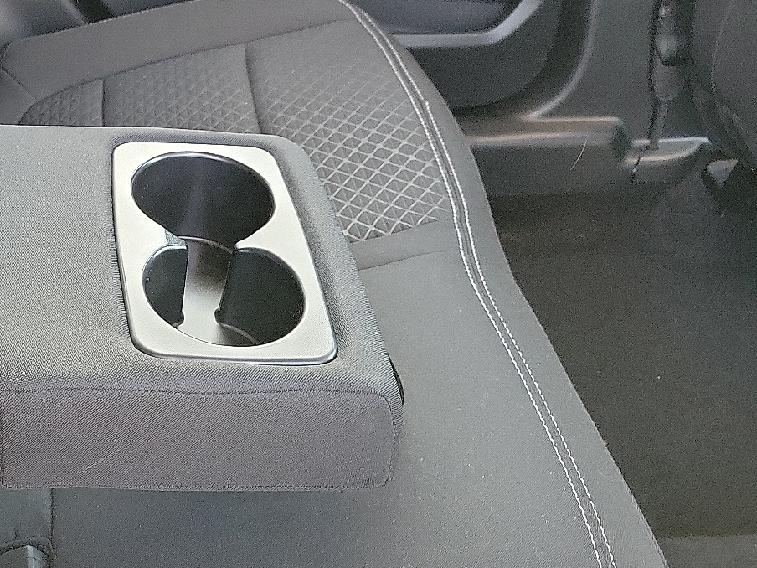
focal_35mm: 46
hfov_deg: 38.7
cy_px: 198
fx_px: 1006
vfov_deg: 31.3
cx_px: 94
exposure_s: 1/30
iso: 332
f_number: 1.8
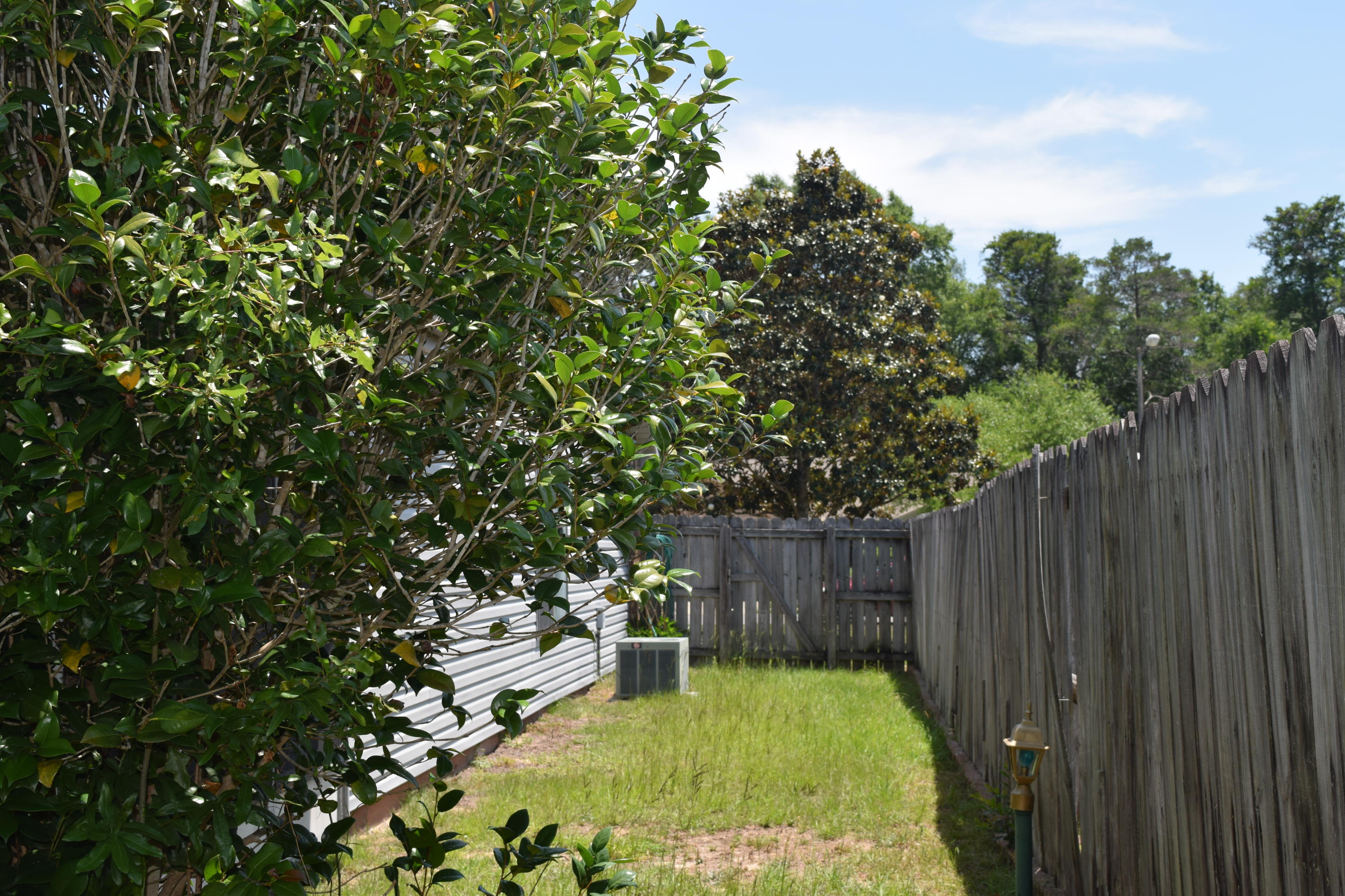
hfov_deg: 43.6
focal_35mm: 45
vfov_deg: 29.9
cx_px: 672
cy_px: 448
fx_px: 1681
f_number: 9
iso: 100
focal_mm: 30
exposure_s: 1/200
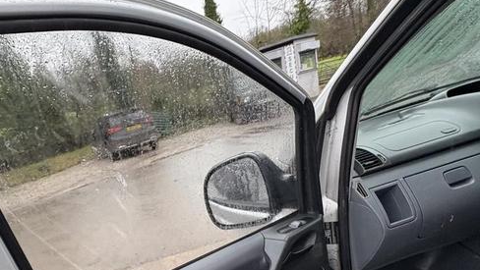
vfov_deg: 39.3
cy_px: 230
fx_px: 357
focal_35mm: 28
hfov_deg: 67.1
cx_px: 189
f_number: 2.2
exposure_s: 1/80
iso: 250
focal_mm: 2.22
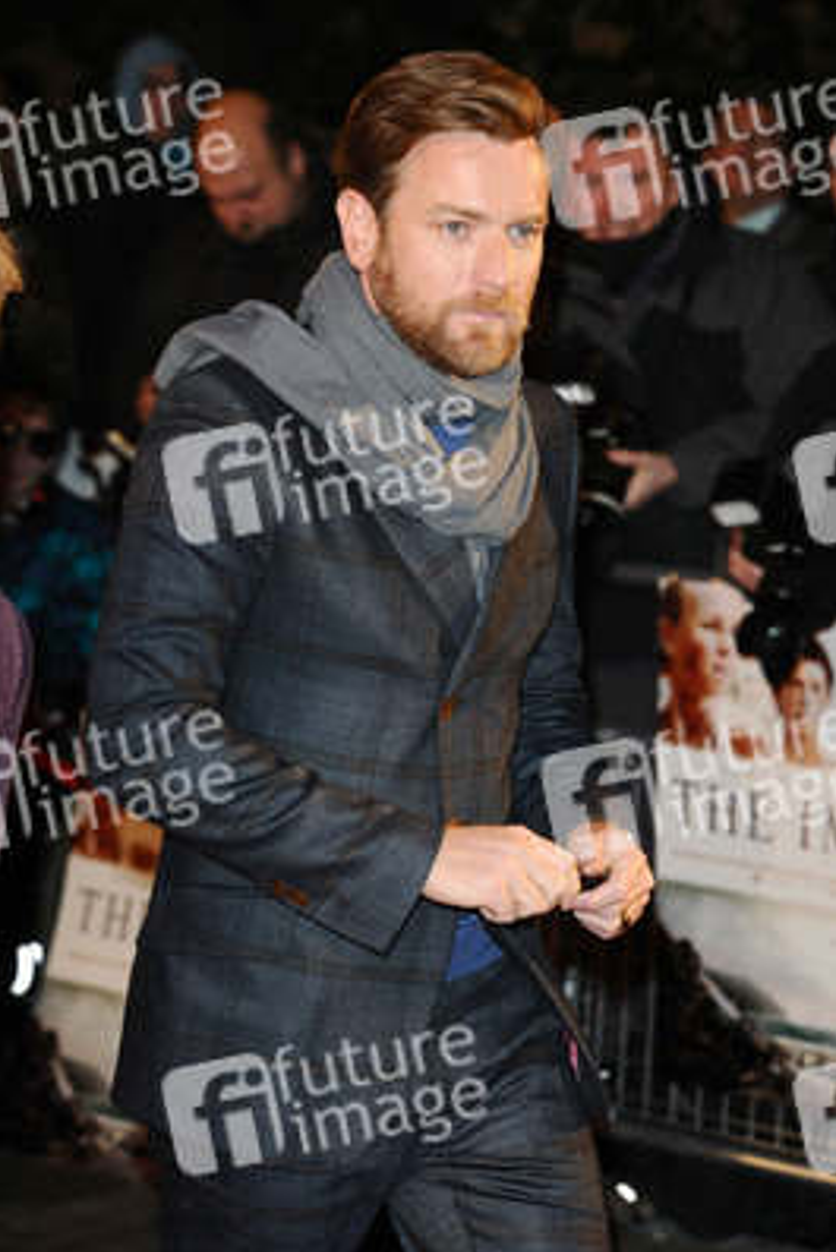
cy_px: 628
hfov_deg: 11.3
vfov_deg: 16.9
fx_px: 4211
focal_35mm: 121
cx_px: 418
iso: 640
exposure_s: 1/200
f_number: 4.5
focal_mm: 80
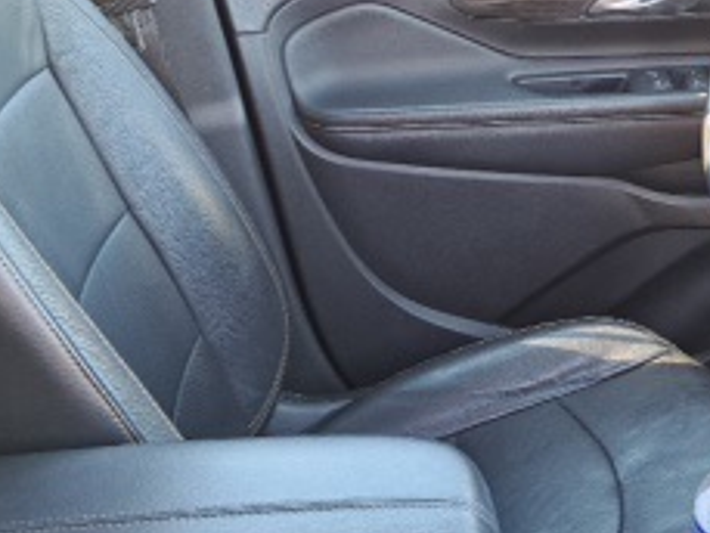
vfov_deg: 21.4
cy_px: 50
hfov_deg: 28.5
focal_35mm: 67
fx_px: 1375
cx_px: 530
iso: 112
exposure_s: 1/60
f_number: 1.8
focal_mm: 5.23
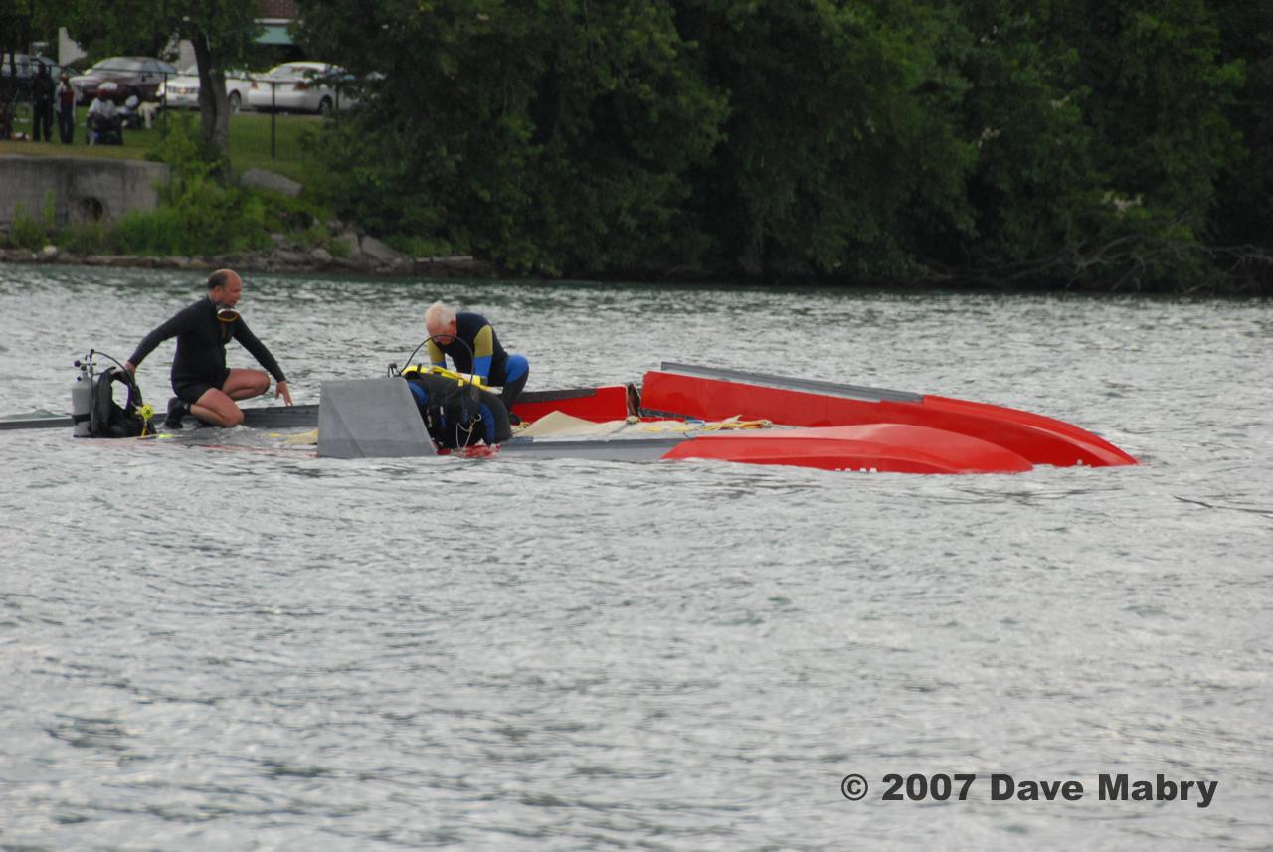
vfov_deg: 4.6
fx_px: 10622
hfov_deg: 6.9
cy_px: 426
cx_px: 636
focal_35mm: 300
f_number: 7.1
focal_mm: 200
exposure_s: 1/1000
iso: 800
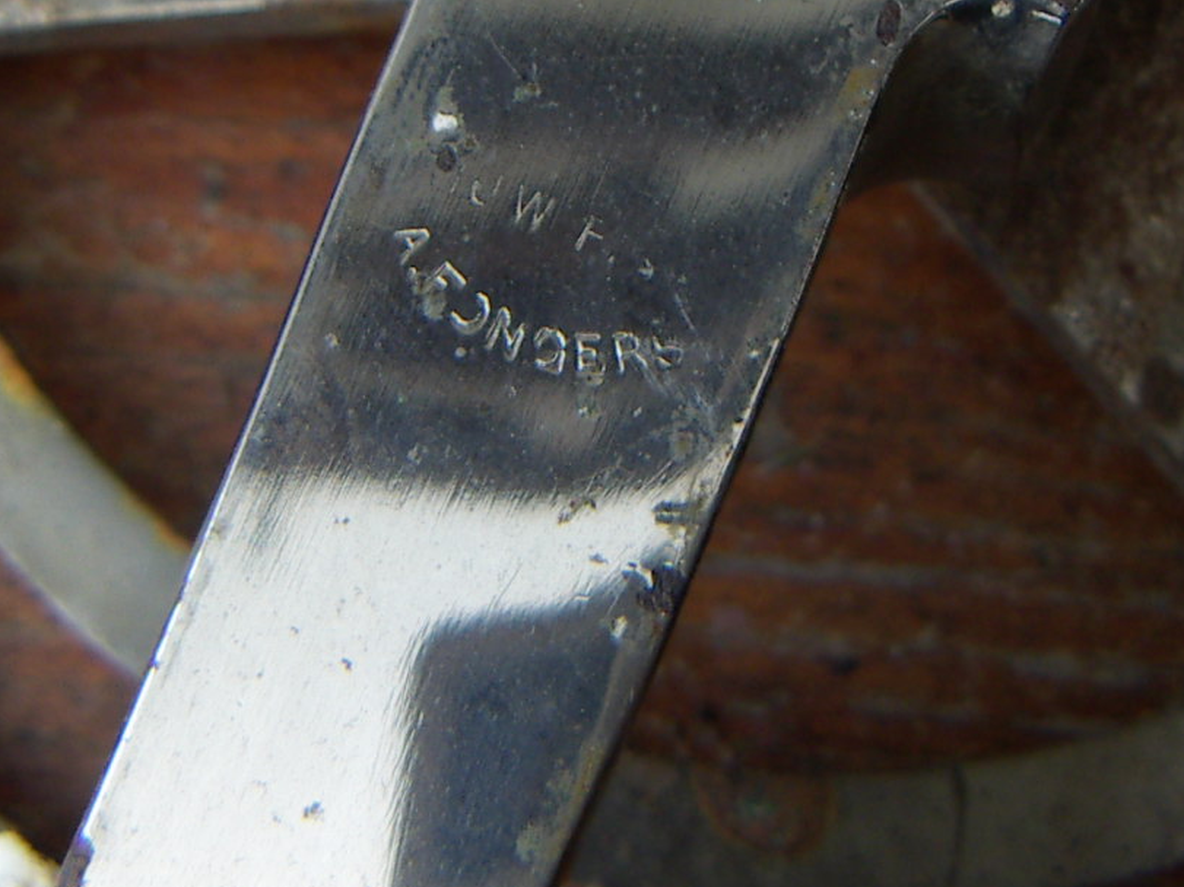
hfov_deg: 27.3
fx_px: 2428
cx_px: 464
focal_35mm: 71
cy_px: 372
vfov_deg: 20.7
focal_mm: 4.7
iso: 50
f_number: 2.8
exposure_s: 1/100
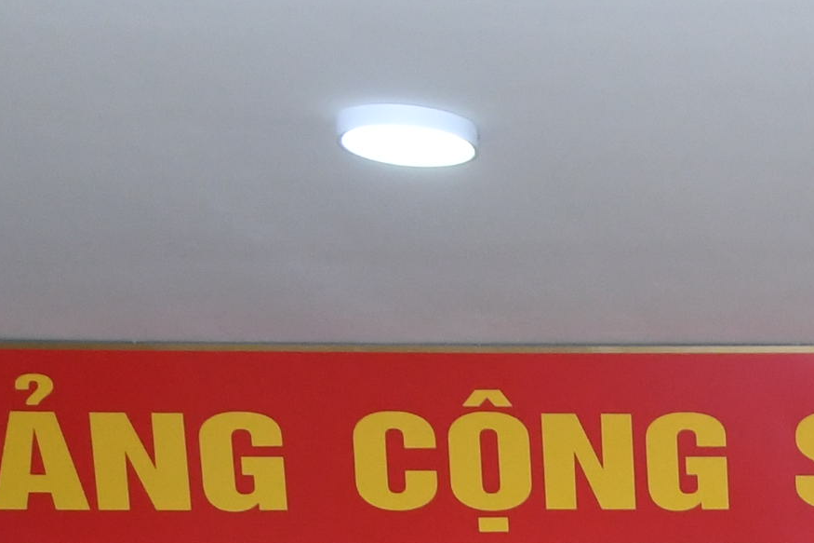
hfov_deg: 11.7
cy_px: 1242
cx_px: 1799
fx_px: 3400
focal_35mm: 150
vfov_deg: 8.4
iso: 1250
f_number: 4.5
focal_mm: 21
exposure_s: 1/200
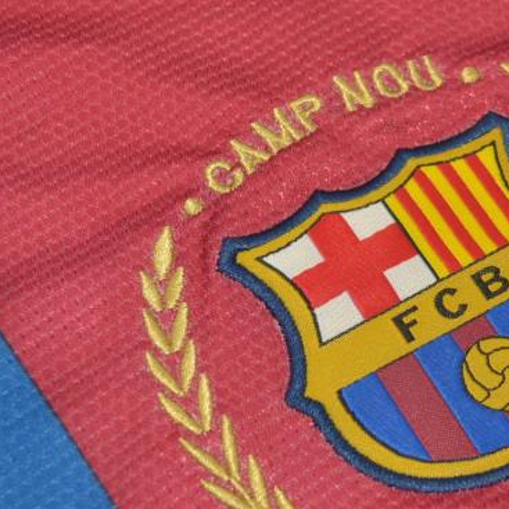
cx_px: 448
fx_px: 1497
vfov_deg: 19.3
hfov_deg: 19.0
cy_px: 288
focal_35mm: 90
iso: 200
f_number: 4
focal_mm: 24
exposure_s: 1/200
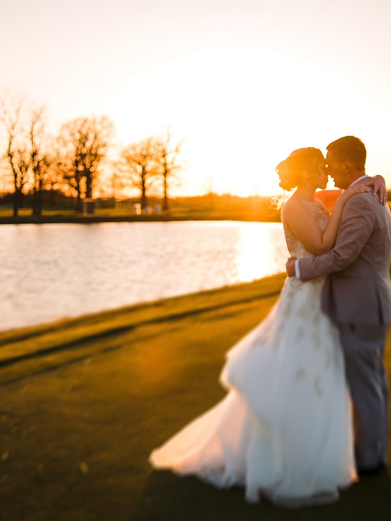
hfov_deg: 28.6
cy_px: 261
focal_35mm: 51
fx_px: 768
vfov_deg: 37.5
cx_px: 207
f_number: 2.5
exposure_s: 1/1250
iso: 160
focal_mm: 35
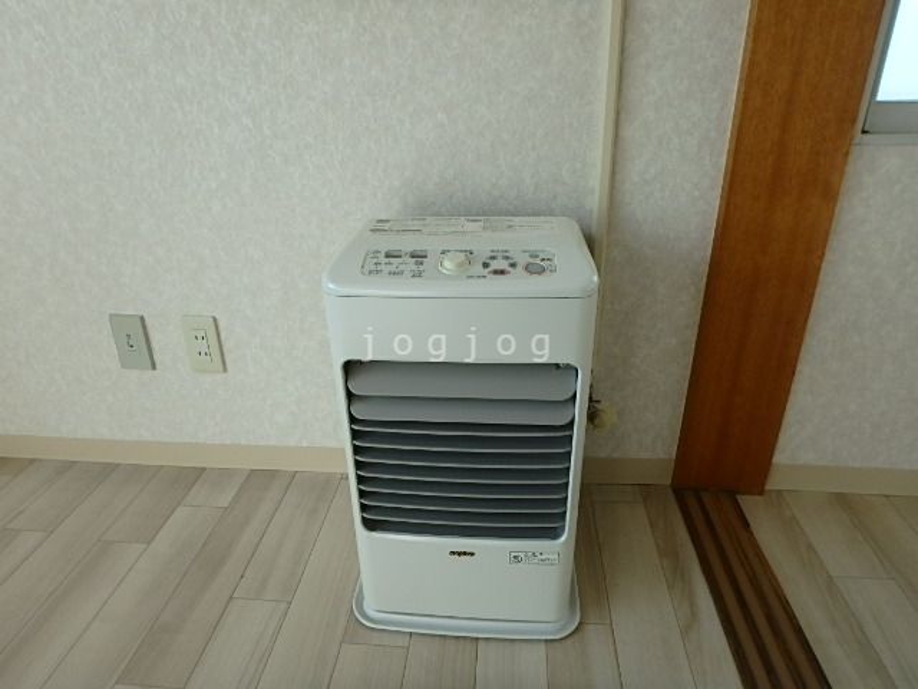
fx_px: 557
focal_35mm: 21
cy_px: 344
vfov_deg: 63.4
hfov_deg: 79.0
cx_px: 459
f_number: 3.5
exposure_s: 1/160
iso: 125
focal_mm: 3.7
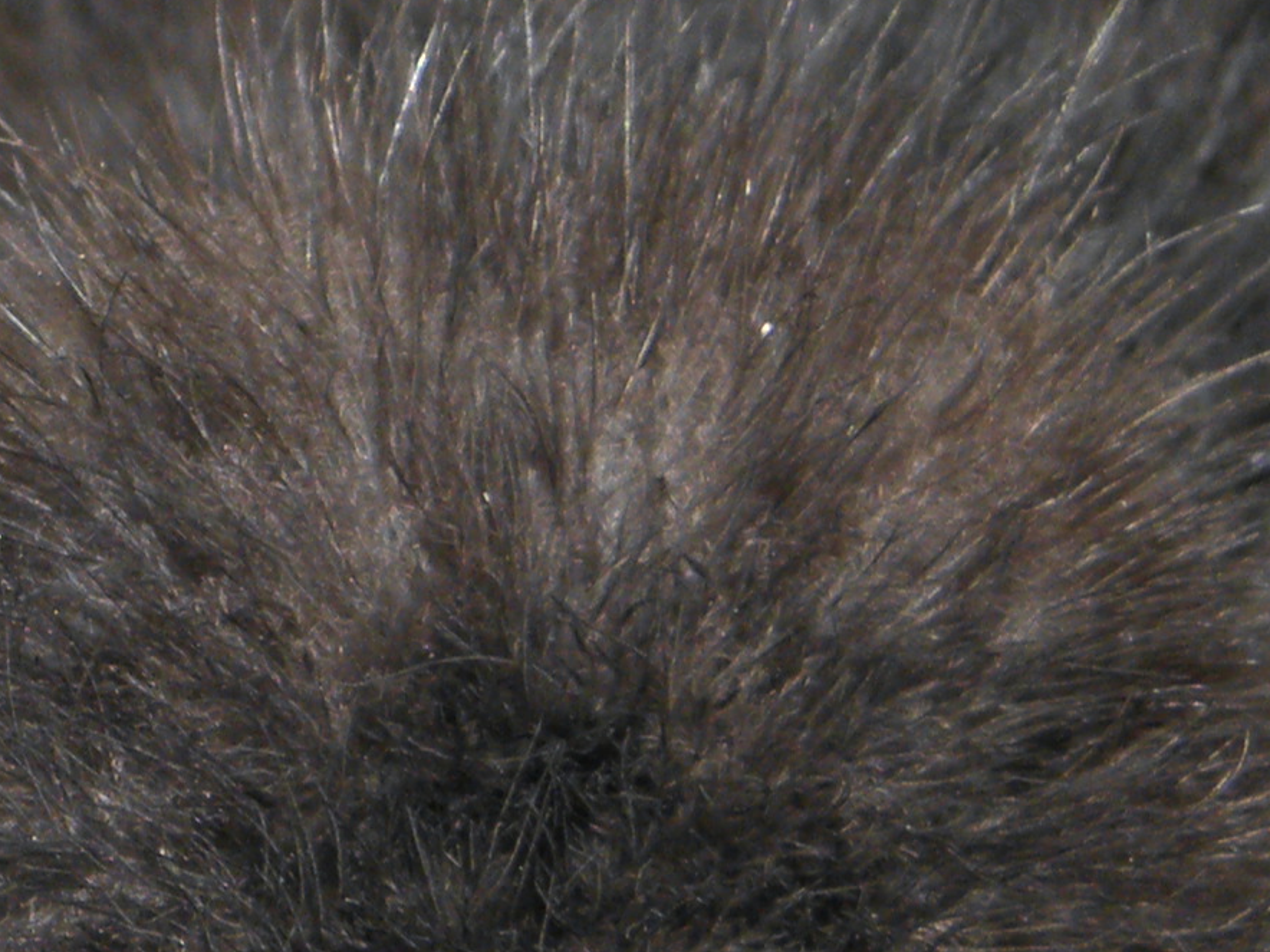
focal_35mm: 211
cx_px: -603
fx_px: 7741
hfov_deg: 9.1
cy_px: 760
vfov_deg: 7.0
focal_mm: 8.6
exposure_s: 1/100
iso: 100
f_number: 3.9
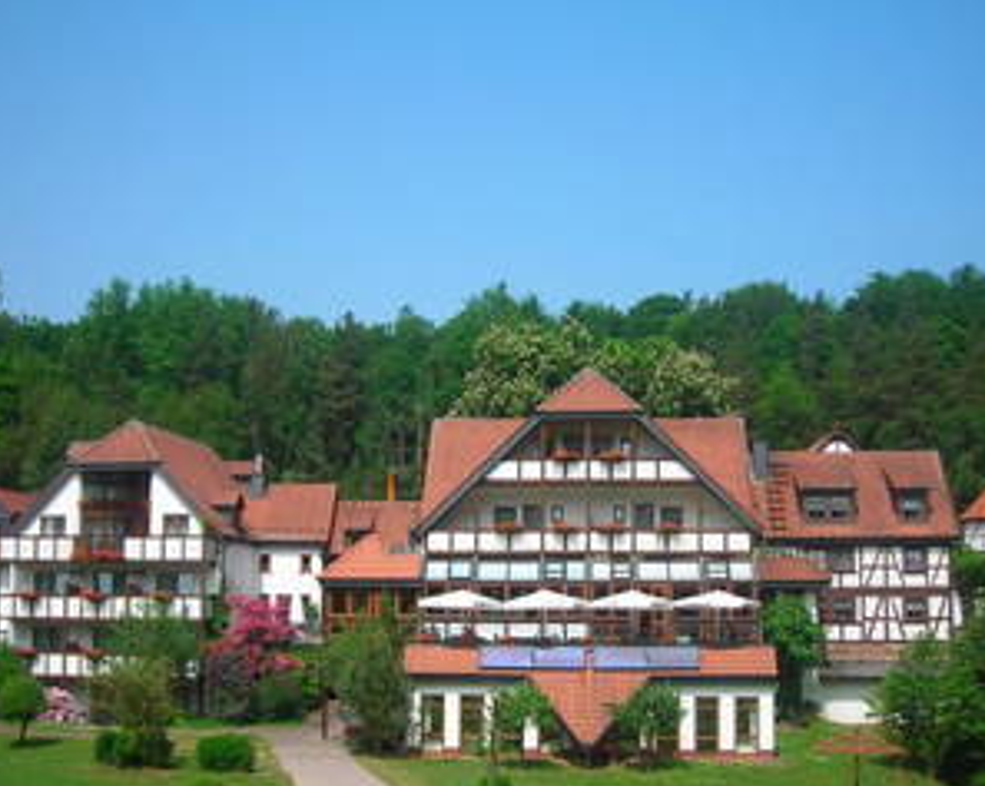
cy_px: 468
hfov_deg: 37.3
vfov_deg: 30.1
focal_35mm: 50
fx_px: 1456
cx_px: 434
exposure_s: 1/163
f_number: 6.4
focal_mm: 6.3
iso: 50
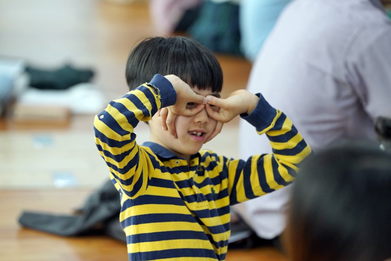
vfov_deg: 6.9
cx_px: 196
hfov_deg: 10.3
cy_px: 130
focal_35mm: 200
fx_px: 2172
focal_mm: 200
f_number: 4
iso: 1600
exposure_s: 1/250
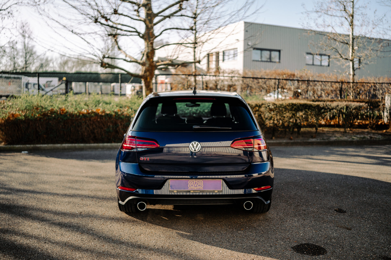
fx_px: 380
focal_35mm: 35
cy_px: 130
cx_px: 196
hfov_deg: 54.4
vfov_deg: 37.9
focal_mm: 35
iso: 100
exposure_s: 1/2000
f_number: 1.4
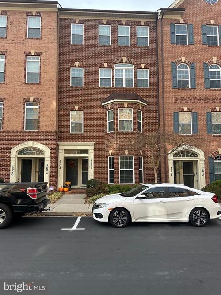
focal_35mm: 24
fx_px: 204
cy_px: 148
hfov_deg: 56.8
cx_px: 110
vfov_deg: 71.6
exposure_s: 1/718
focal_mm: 6.86
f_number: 1.78
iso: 80
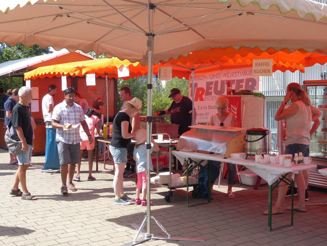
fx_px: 472
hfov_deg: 38.2
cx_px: 164
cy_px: 123
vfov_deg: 29.1
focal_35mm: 50
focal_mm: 9.1
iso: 100
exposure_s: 1/400
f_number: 4
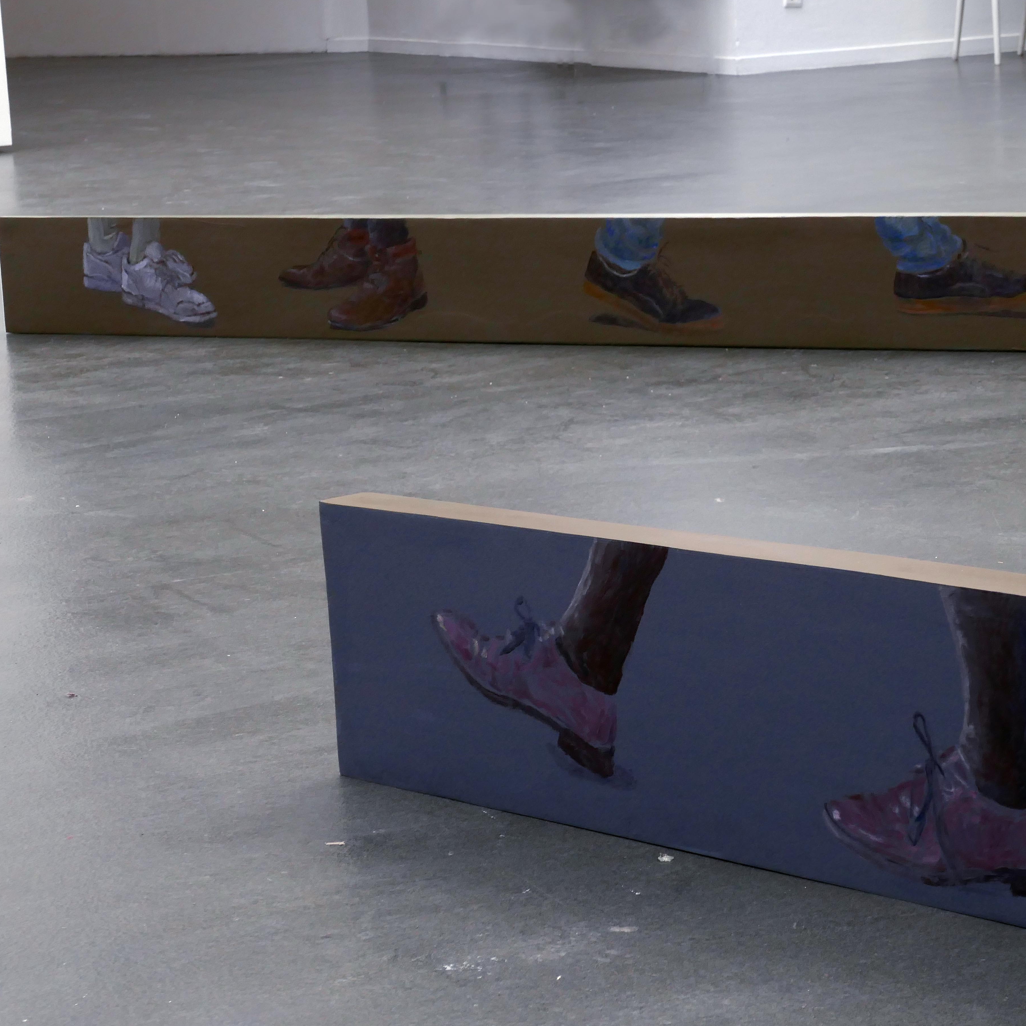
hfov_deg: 16.7
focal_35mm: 104
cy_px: 514
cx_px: 659
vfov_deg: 16.7
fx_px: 3487
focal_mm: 29.5
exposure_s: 1/80
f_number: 6.3
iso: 400
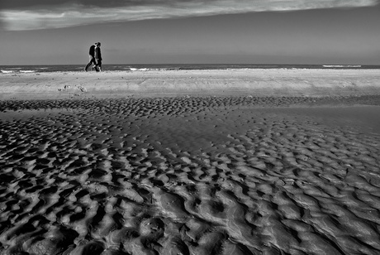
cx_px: 190
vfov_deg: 50.5
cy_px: 128
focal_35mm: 26
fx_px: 270
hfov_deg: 70.4
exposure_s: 1/350
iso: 100
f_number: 6.7
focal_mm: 17
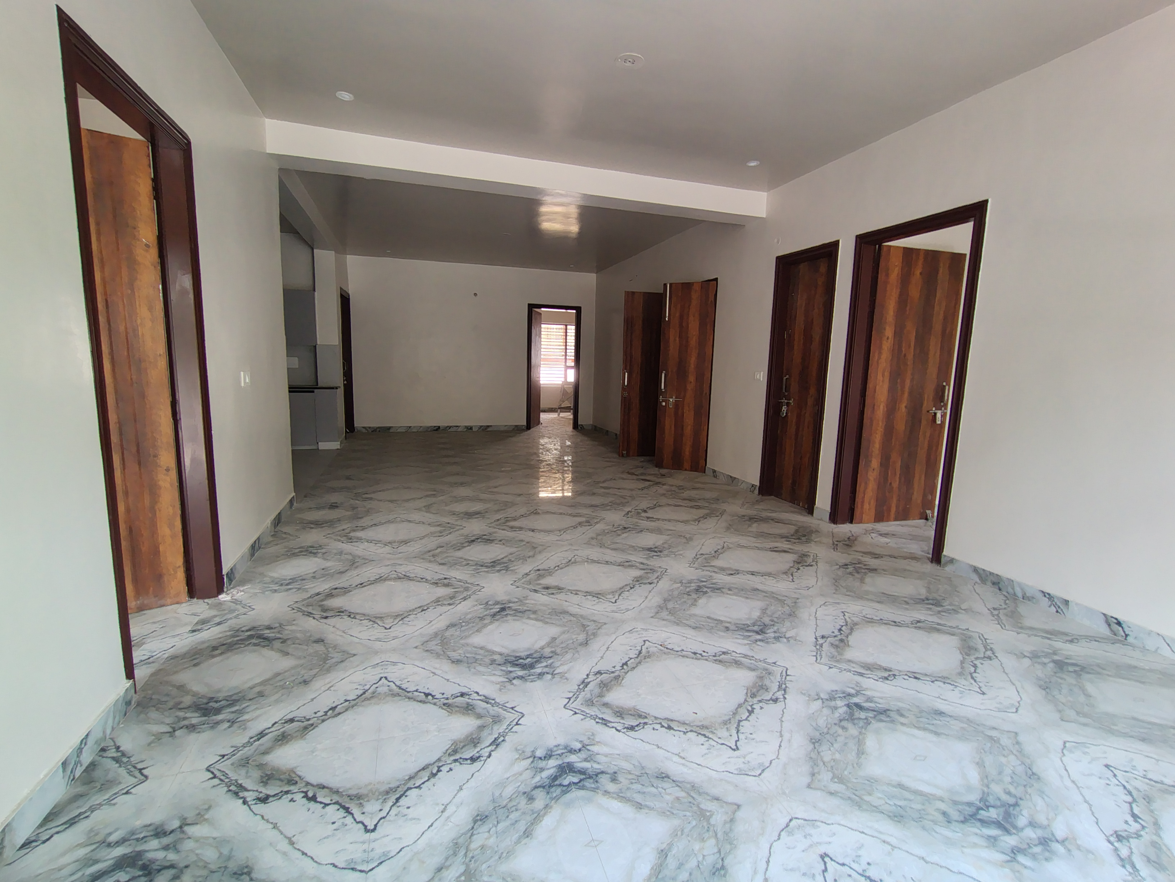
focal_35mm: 16
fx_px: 543
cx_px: 588
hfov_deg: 94.5
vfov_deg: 78.1
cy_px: 441
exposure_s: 1/33.3
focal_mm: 1.66
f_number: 2.2
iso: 227
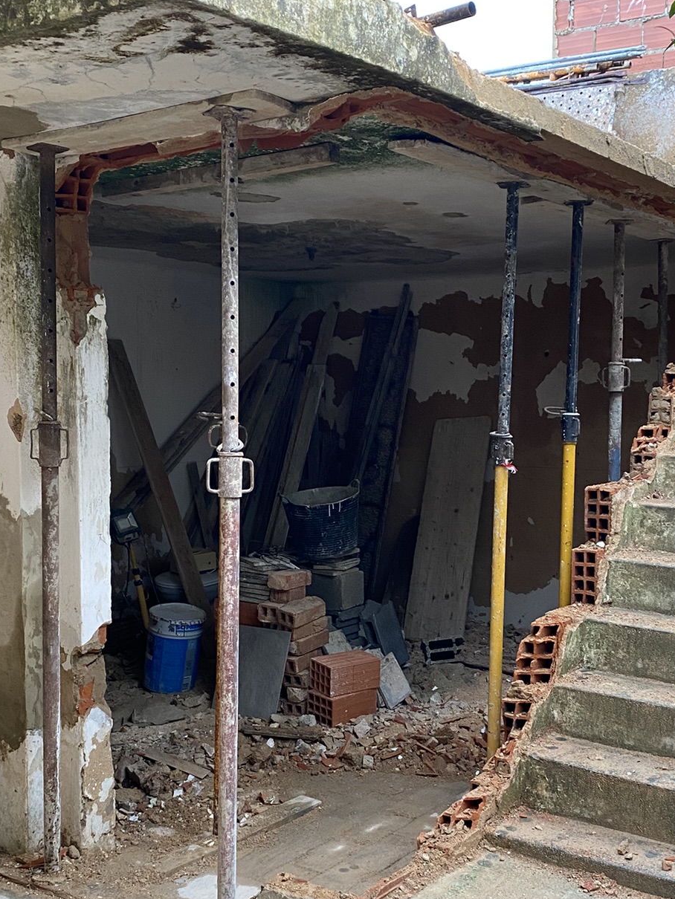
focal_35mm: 44
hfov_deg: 32.9
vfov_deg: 42.9
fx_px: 1144
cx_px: 364
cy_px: 485
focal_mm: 4.25
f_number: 1.8
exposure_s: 1/99
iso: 125
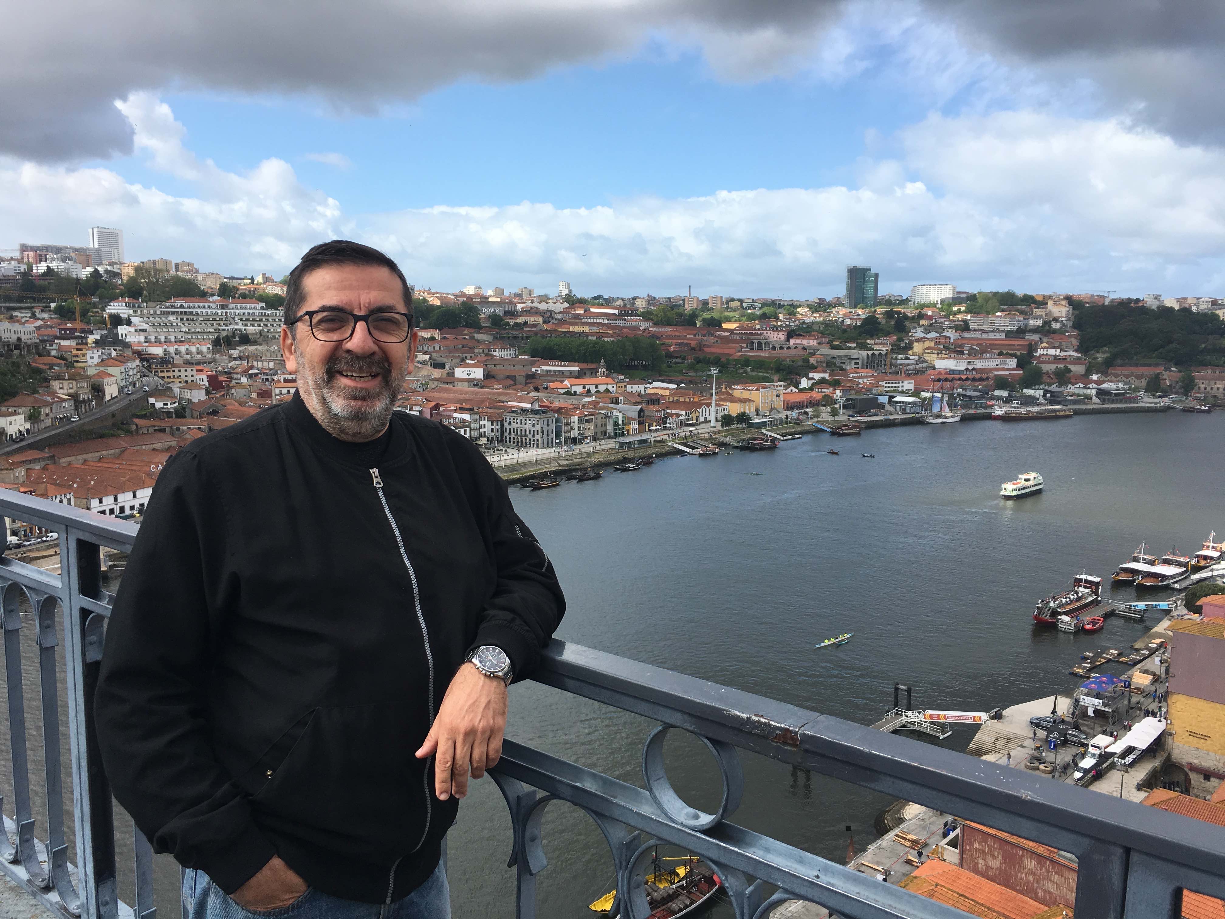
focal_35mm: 29
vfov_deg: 48.2
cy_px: 460
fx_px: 1026
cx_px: 612
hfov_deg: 61.7
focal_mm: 4.15
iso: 25
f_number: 2.2
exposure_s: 1/1304
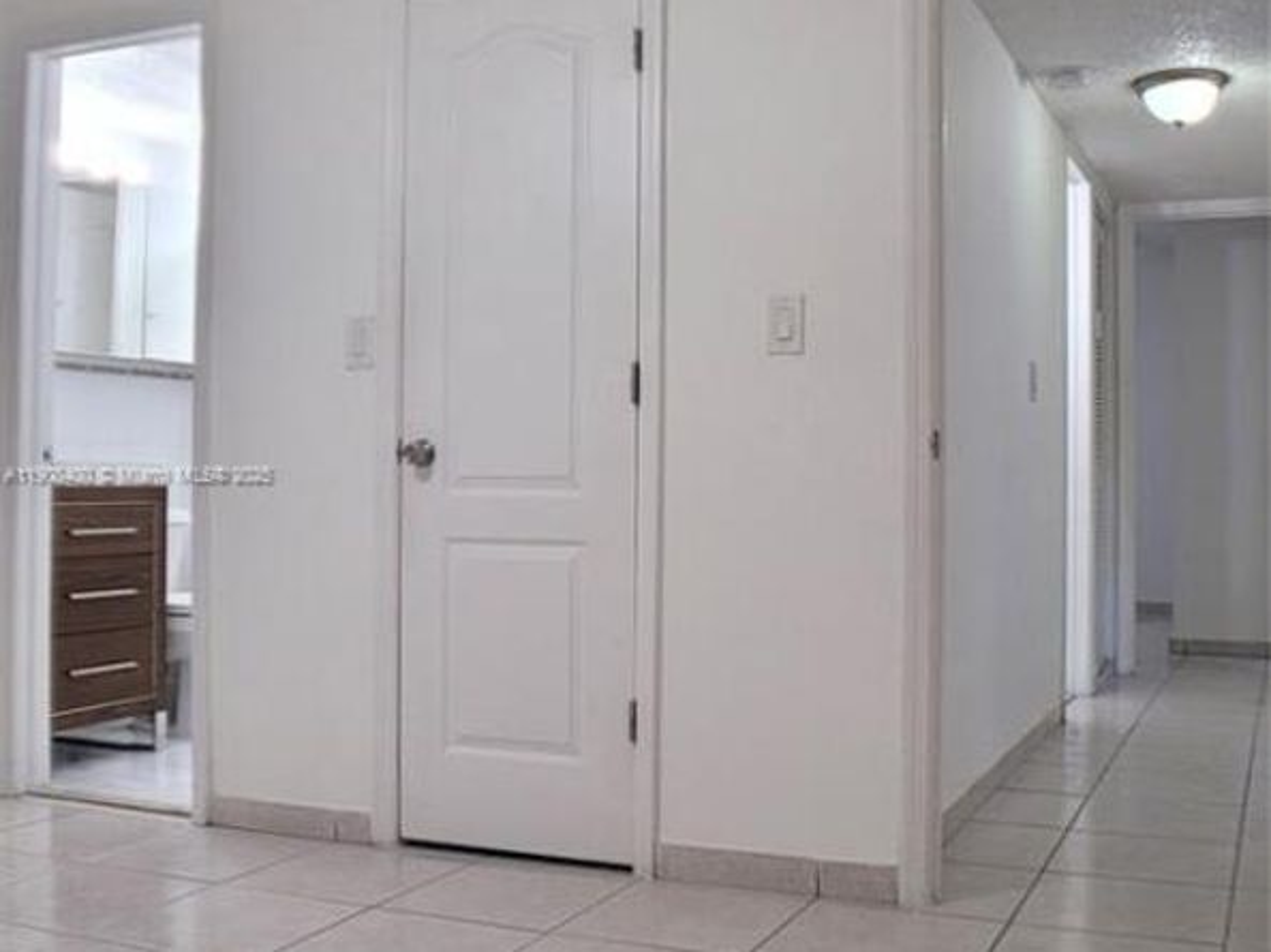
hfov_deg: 67.3
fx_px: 954
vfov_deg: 53.0
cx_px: 636
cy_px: 476
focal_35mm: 26
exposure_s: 1/120
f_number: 1.8
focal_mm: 5.4
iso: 100
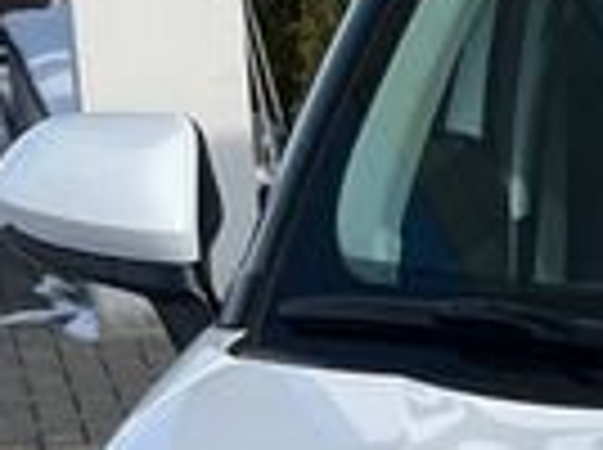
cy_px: 868
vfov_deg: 7.2
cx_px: 1179
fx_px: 3460
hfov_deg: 9.4
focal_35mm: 199
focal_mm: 5.1
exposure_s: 1/4651
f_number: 1.6
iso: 50
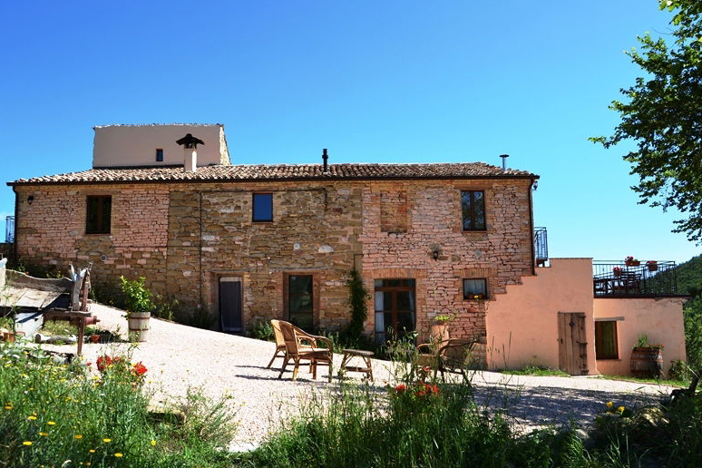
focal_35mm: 31
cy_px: 238
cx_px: 351
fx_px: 604
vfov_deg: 42.3
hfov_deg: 60.3
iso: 100
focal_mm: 20
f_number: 8
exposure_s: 1/200
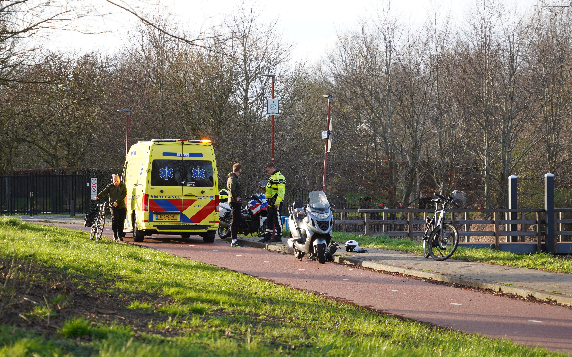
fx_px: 1730
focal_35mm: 111
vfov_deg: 11.8
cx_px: 285
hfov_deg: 18.8
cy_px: 188
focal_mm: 108
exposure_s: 1/400
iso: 640
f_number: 6.3
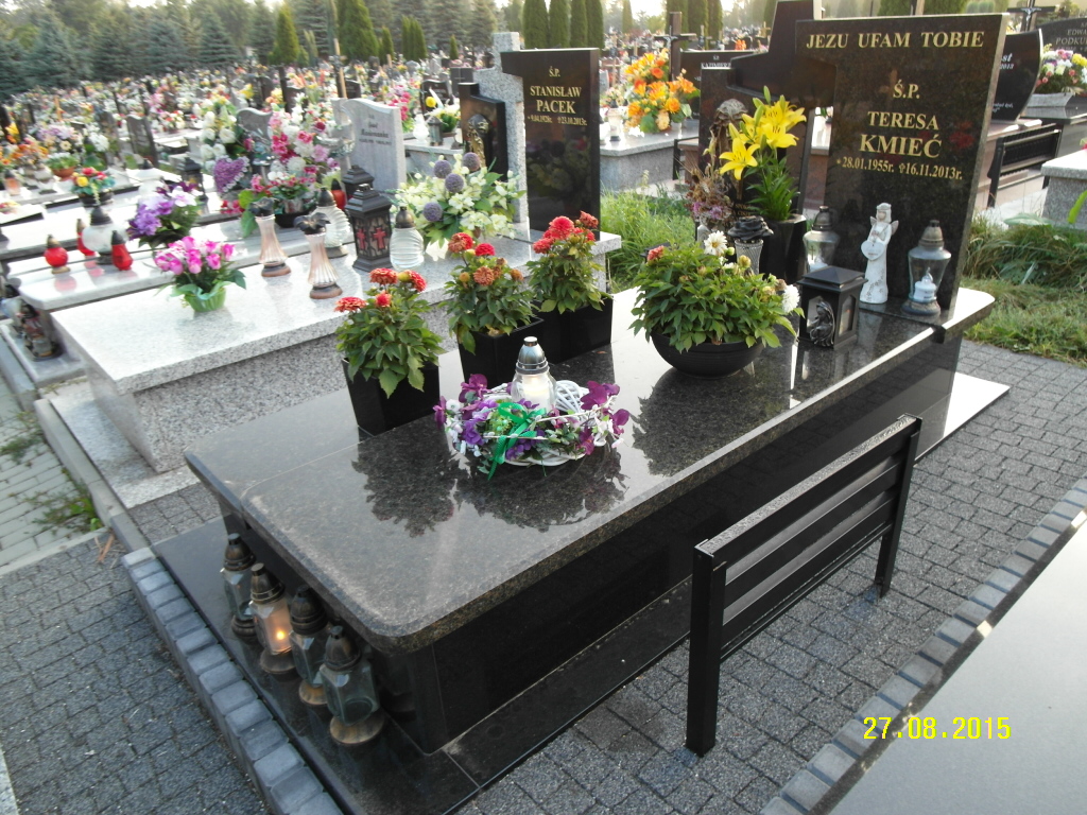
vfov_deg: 56.8
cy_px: 408
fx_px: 754
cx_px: 544
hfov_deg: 71.6
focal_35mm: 24
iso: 100
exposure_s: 1/45
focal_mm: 5.2
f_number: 2.8
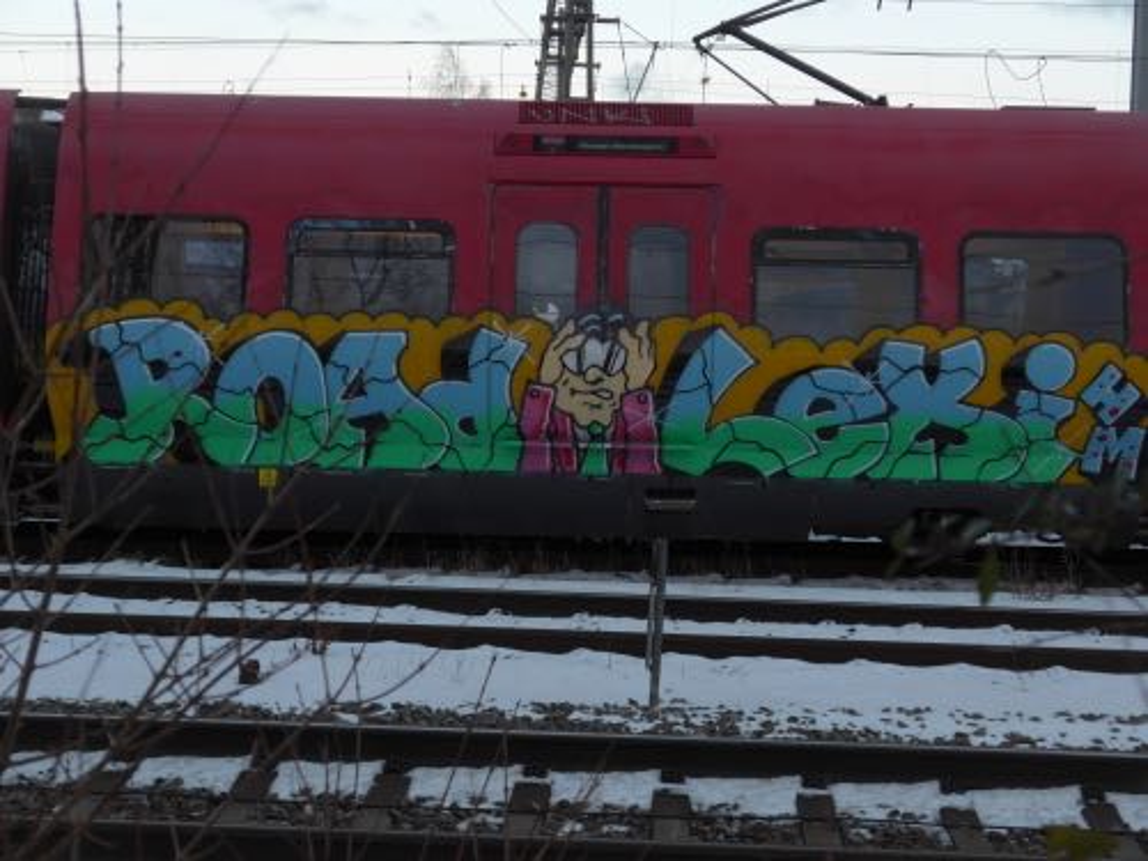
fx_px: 1758
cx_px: 574
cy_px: 430
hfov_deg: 36.2
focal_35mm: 53
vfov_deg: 27.5
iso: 125
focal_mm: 11.3
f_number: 3.4
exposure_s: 1/60
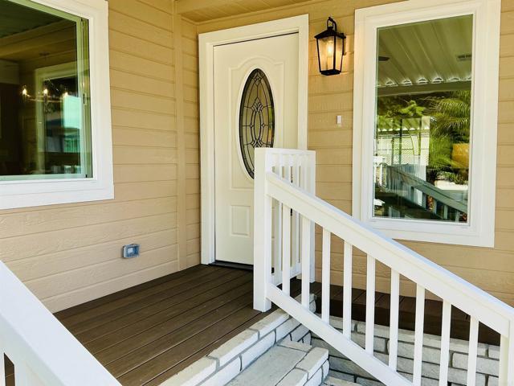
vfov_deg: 49.7
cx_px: 257
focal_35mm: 28
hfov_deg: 63.4
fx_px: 416
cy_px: 193
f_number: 1.8
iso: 25
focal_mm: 3
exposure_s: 1/272
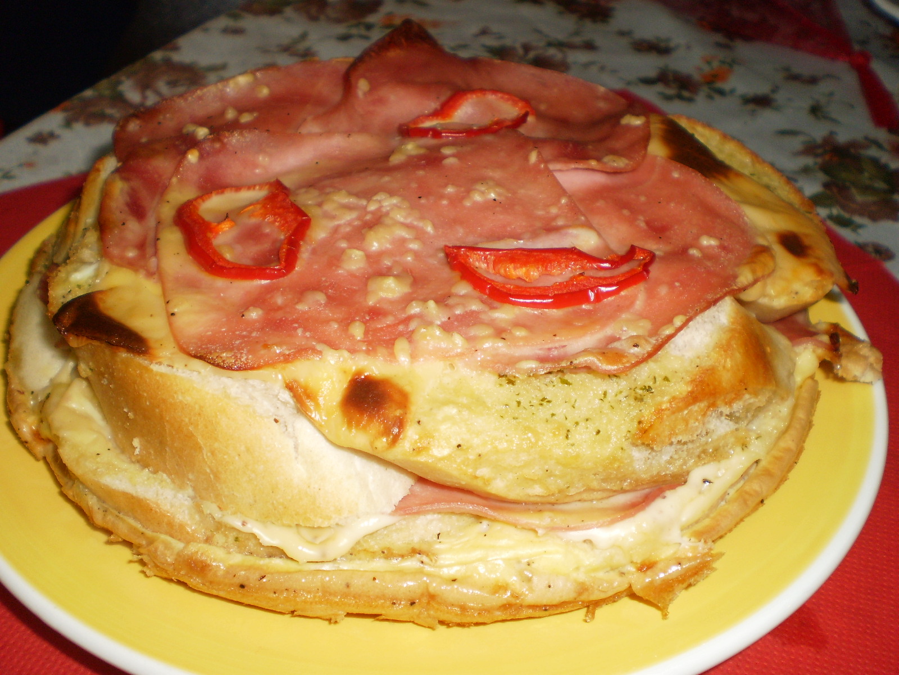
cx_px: 450
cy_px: 338
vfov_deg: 39.7
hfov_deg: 51.4
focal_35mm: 36
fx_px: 935
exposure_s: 1/30
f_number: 3.1
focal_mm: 6.3
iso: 125
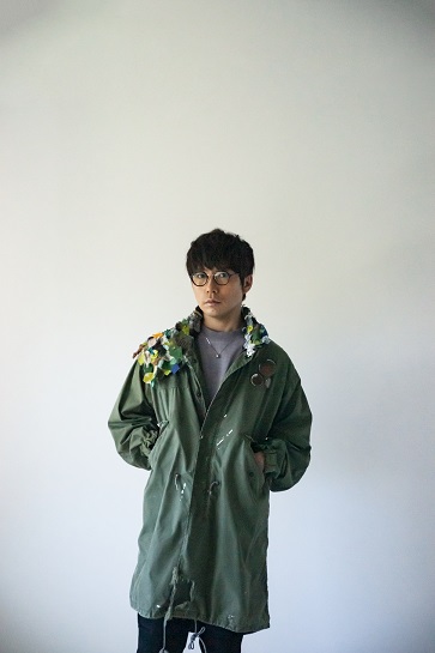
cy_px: 326
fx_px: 997
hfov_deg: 24.6
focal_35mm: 55
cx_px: 218
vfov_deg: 36.3
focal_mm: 55
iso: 1600
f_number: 2.8
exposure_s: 1/640
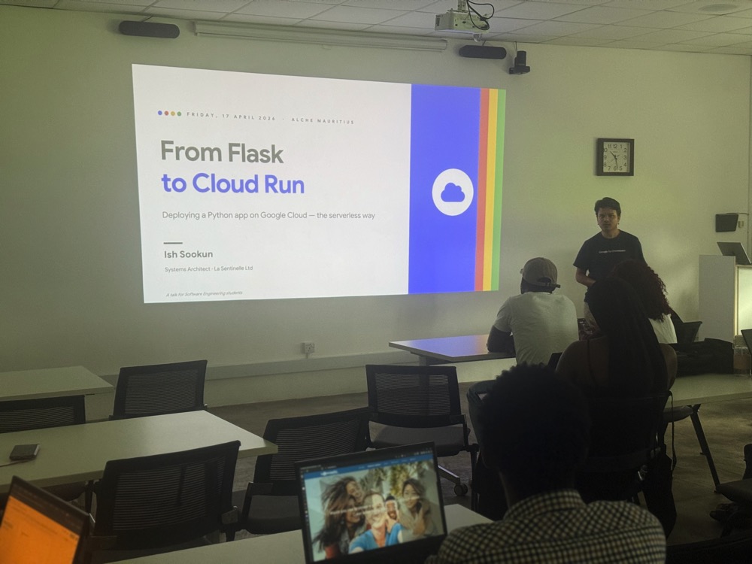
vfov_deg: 30.3
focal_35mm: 48
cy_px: 282
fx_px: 1043
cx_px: 376
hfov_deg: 39.7
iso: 250
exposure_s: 1/60
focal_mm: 6.76
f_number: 1.78
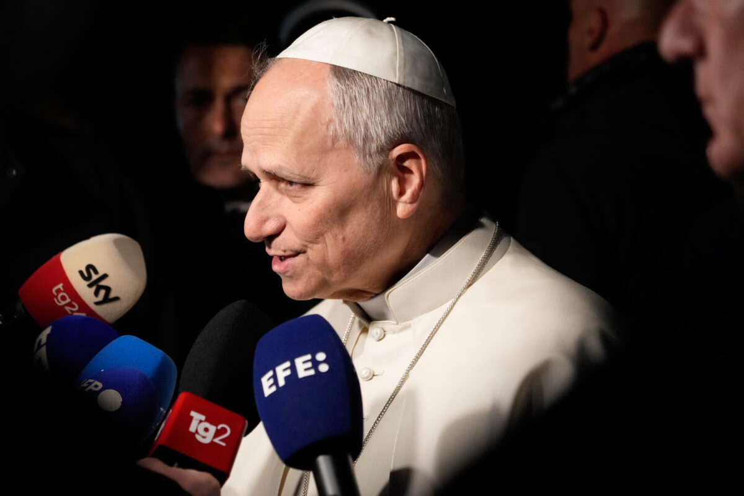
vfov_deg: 13.0
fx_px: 2170
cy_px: 248
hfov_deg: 19.5
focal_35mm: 105
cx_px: 372
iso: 6400
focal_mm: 105
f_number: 4
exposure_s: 1/400
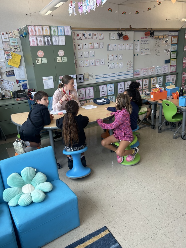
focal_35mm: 27
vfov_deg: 65.3
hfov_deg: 51.4
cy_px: 124
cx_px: 96
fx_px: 193
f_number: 1.5
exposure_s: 1/120
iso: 50
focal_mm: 5.7
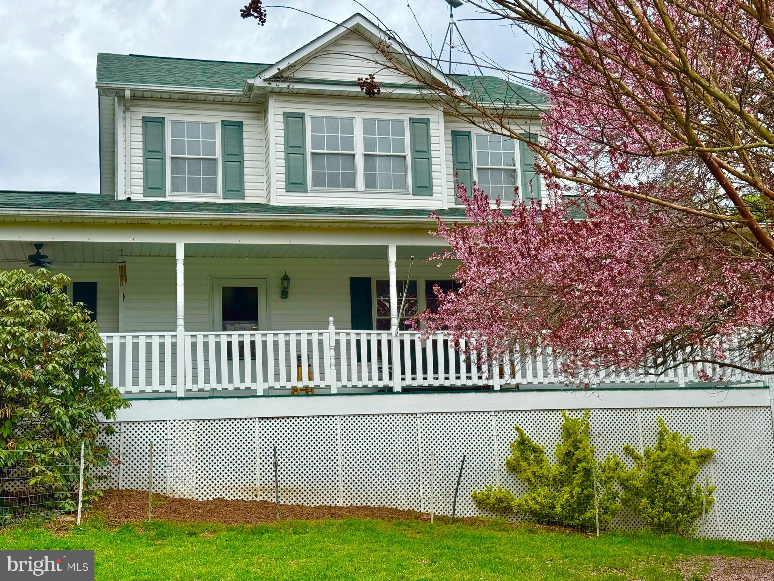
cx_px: 387
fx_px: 1073
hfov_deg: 39.7
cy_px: 290
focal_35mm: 48
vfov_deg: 30.3
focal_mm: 6.76
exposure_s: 1/2717
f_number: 1.78
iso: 64
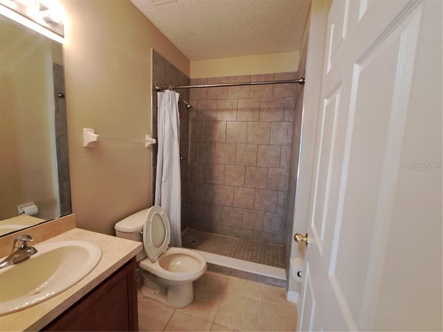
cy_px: 166
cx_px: 222
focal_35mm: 13
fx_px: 166
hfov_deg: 106.2
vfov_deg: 89.9
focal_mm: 1.74
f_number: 2.2
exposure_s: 1/24
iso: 200
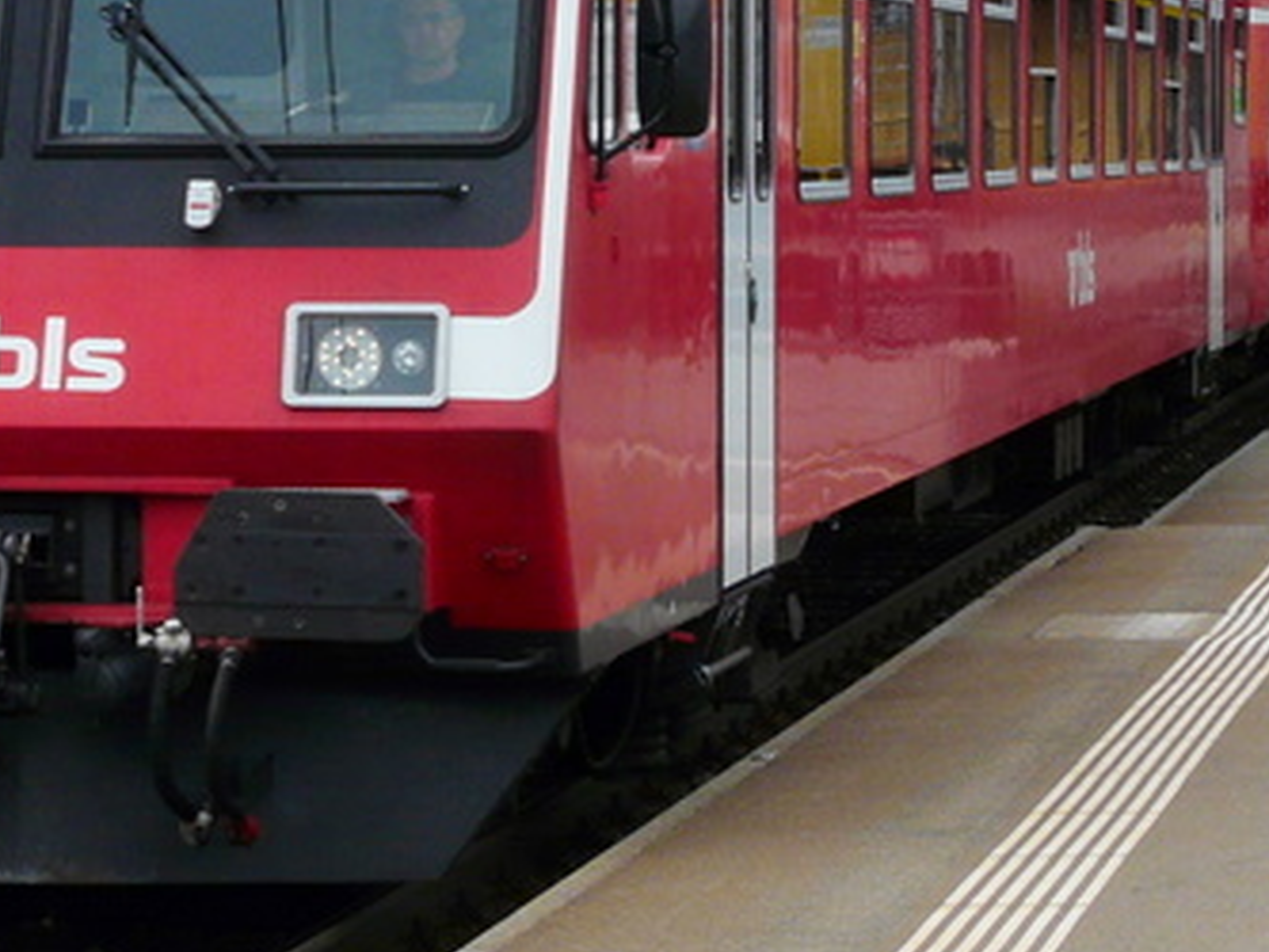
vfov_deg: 9.5
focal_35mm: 156
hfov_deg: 12.6
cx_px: 328
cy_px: 263
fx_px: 5721
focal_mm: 8.5
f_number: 5.6
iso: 100
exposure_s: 1/400
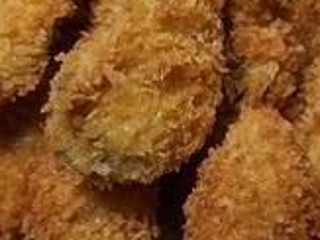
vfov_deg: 22.9
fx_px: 591
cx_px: 188
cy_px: 92
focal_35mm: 64
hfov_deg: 30.2
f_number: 1.7
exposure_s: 1/50
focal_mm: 4.2
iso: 200
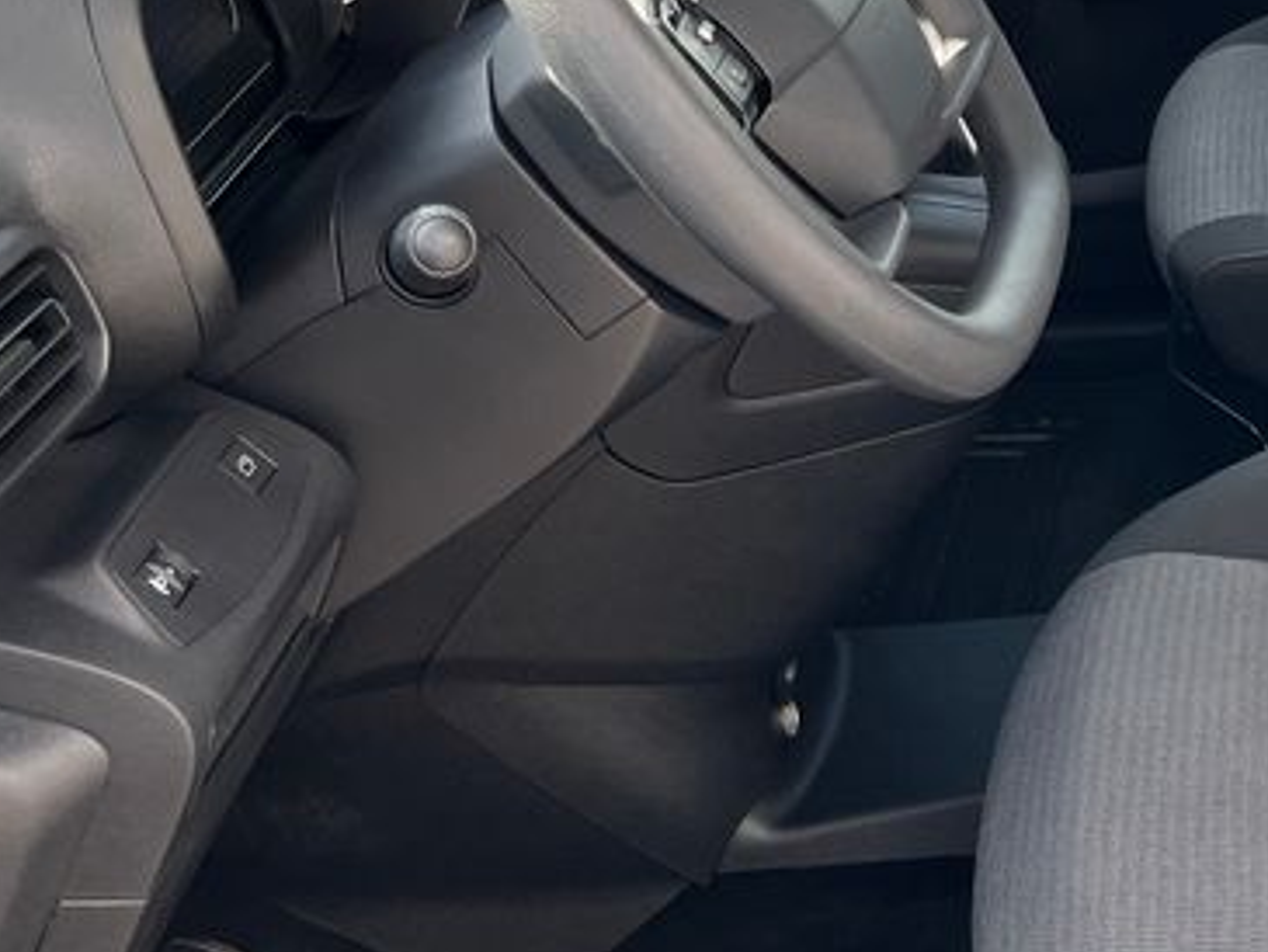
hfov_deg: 25.3
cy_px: 202
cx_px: 1278
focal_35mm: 73
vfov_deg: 20.0
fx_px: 2675
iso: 40
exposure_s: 1/198
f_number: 1.6
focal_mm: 5.1
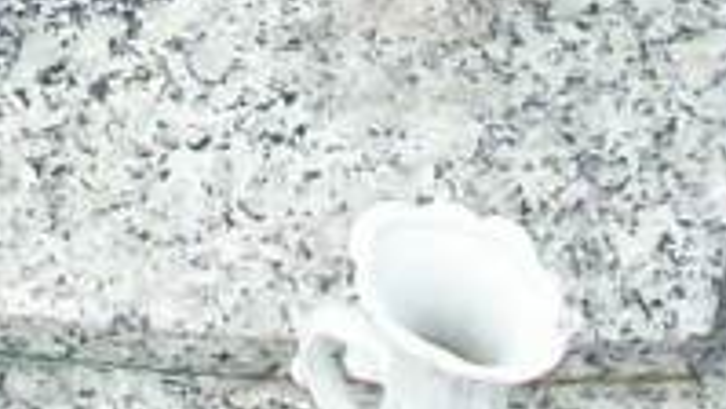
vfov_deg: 4.5
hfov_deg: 8.3
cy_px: -723
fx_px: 4987
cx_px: 26
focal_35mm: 259
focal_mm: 6.2
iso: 80
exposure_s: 1/719
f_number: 2.8
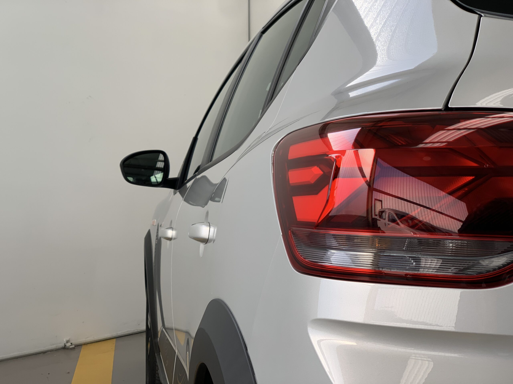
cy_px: 192
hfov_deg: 36.8
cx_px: 256
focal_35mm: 52
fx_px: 771
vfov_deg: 28.0
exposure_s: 1/88
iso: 16
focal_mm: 6
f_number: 2.4
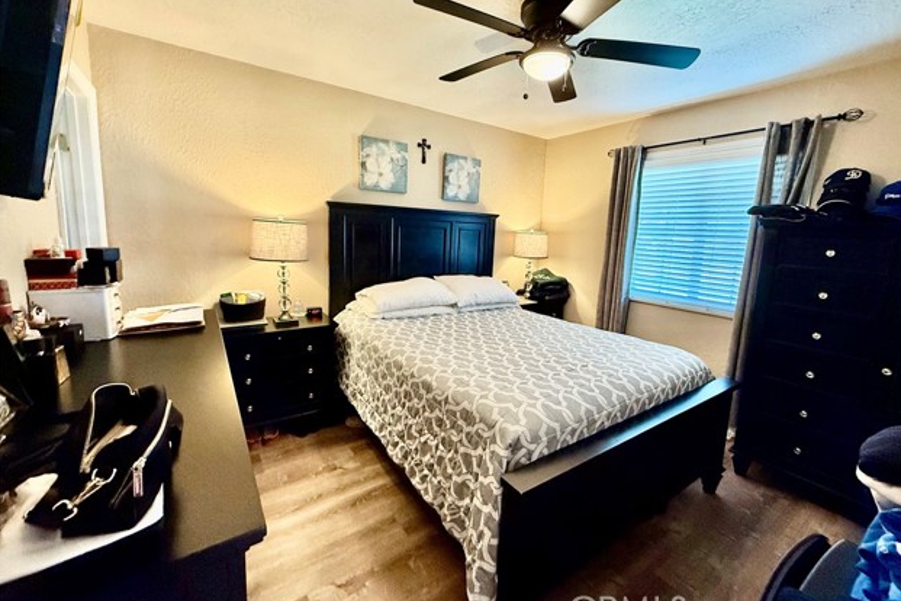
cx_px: 461
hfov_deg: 100.4
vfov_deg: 77.2
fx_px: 375
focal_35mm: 15
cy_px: 282
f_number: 2.2
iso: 320
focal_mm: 2.22
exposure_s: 1/60
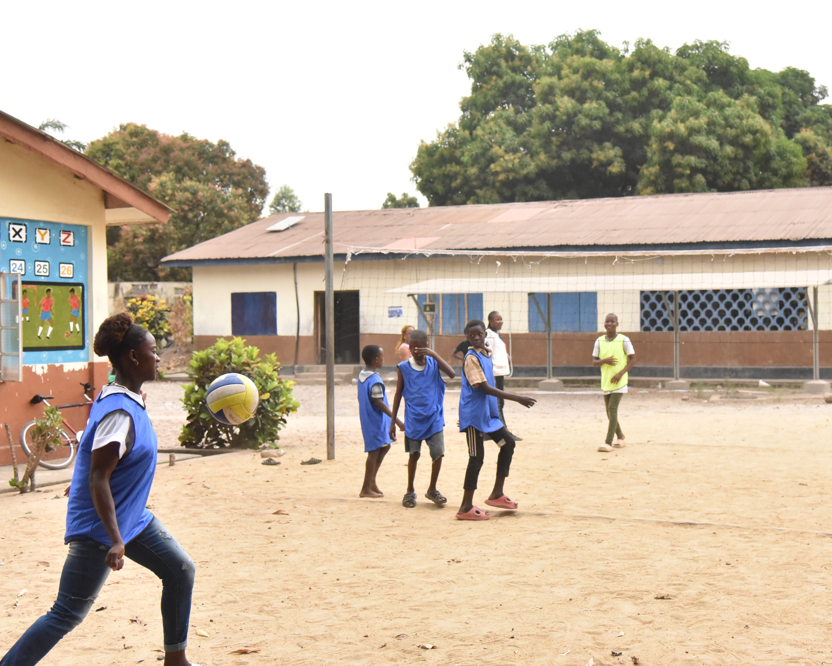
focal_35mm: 57
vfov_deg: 26.7
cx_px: 501
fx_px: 1404
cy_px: 326
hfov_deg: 32.9
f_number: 4.5
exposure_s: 1/4000
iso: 6400
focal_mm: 44
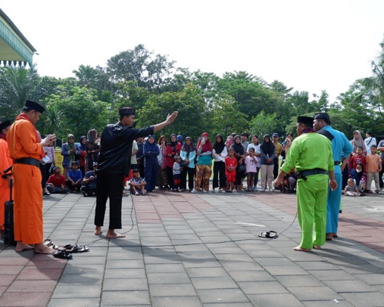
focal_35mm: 45
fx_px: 512
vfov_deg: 33.5
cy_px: 155
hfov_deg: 41.1
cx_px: 185
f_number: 5.6
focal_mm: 25.6
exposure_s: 1/350
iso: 200
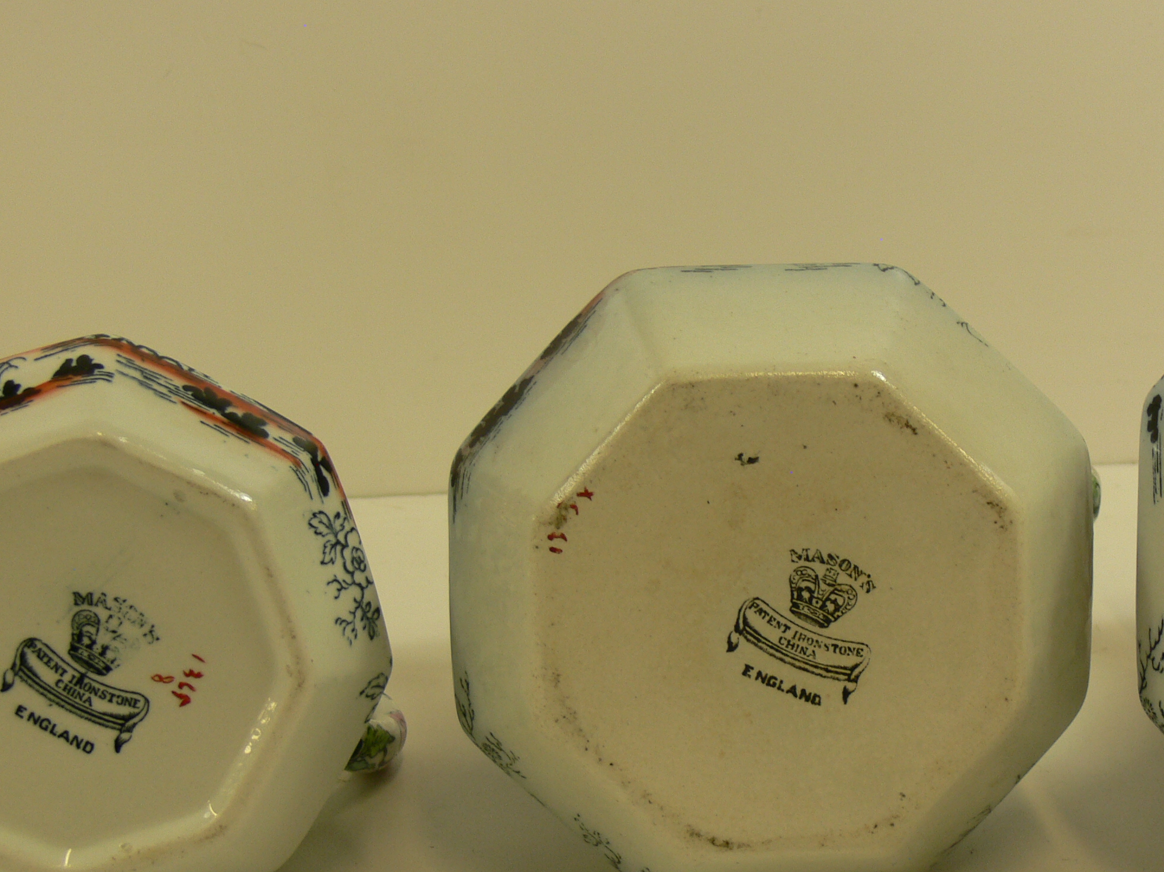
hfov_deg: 22.1
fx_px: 2959
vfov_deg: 16.7
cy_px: 571
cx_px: 816
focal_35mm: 88
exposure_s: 1/50
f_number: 3.6
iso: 80
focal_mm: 11.3
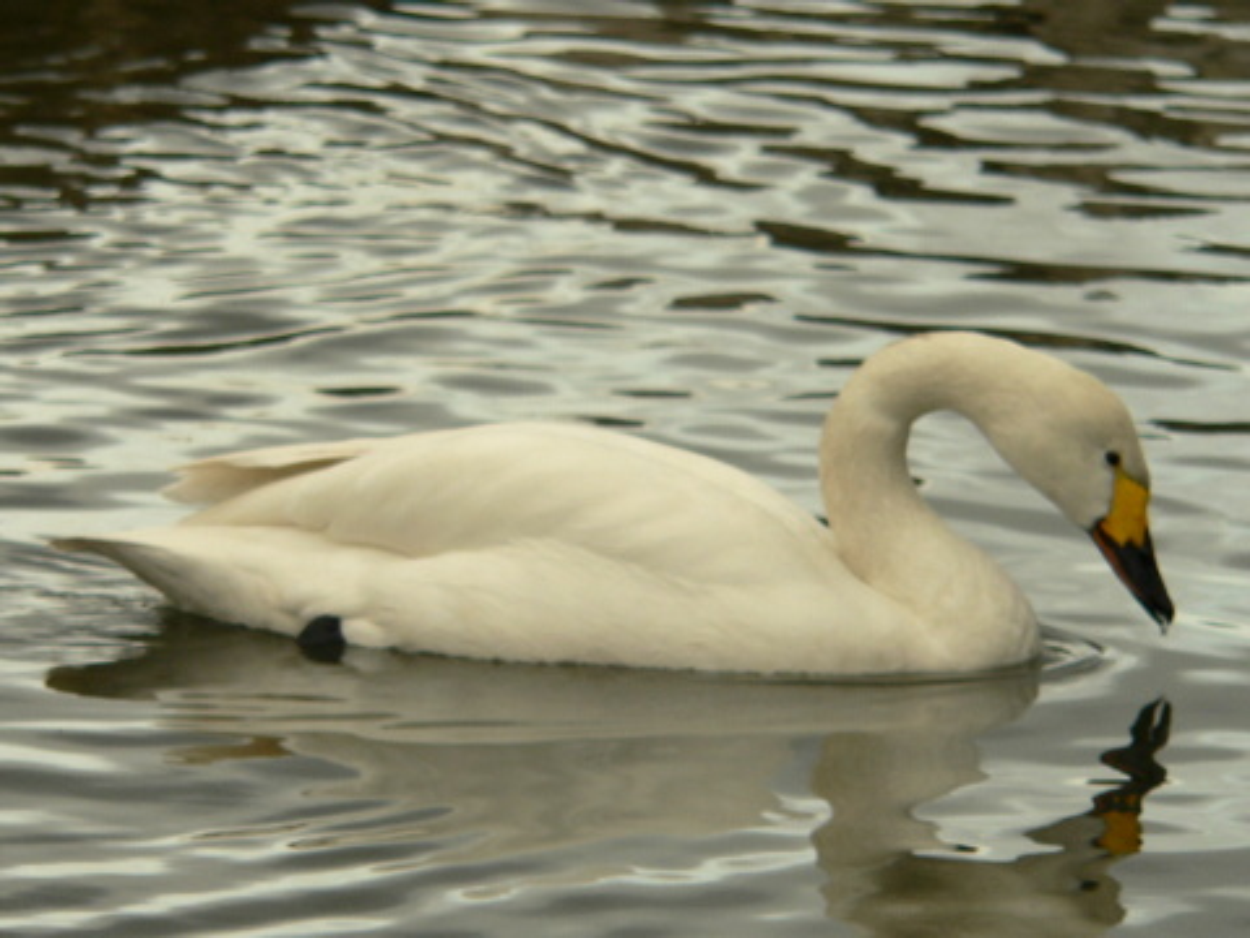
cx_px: 625
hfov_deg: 7.8
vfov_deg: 5.9
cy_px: 469
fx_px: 9136
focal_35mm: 253
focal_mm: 42
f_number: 4
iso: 100
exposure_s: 1/400
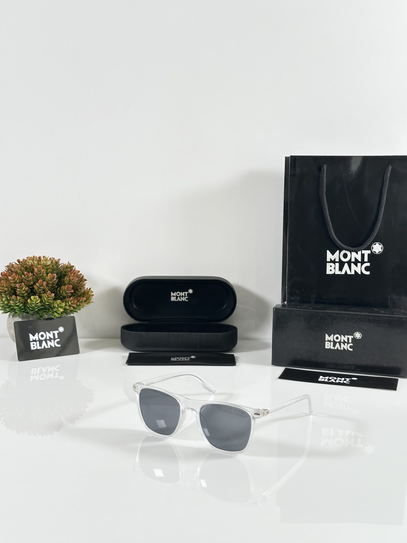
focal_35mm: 48
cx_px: 204
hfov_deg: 30.3
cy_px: 272
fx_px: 752
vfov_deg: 39.7
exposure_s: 1/100
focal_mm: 6.86
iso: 100
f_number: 1.78
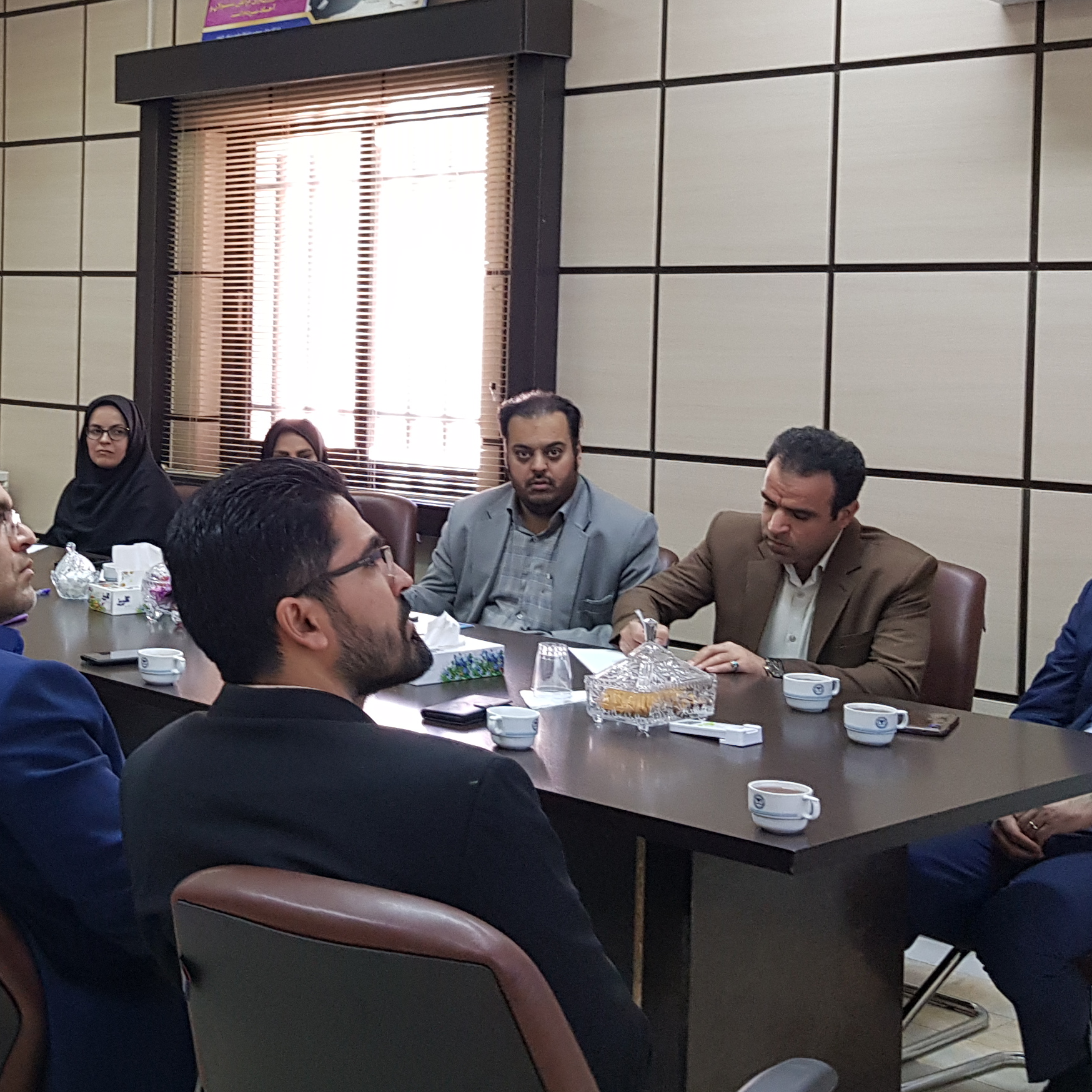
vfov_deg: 31.9
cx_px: 62
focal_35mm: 53
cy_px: 354
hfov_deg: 30.4
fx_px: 1892
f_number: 1.7
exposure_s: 1/33
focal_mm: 4.3
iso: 160
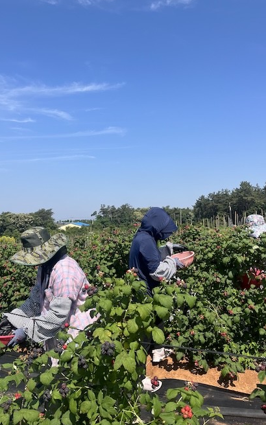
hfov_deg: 44.5
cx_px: 138
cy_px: 213
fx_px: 325
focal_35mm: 28
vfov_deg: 66.5
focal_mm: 5.1
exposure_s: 1/3311
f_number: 1.6
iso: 50
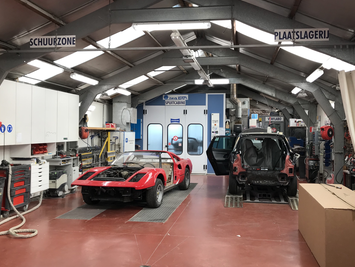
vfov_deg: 41.8
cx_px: 198
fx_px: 349
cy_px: 136
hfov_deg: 53.8
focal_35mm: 34
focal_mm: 3.99
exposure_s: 1/50
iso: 25
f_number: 1.8
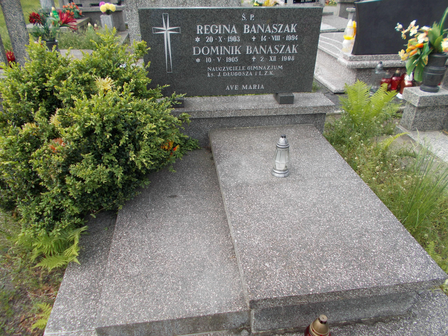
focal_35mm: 26
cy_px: 168
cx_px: 224
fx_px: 336
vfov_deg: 53.1
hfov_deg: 67.3
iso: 80
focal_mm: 4.6
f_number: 3.2
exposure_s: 1/320
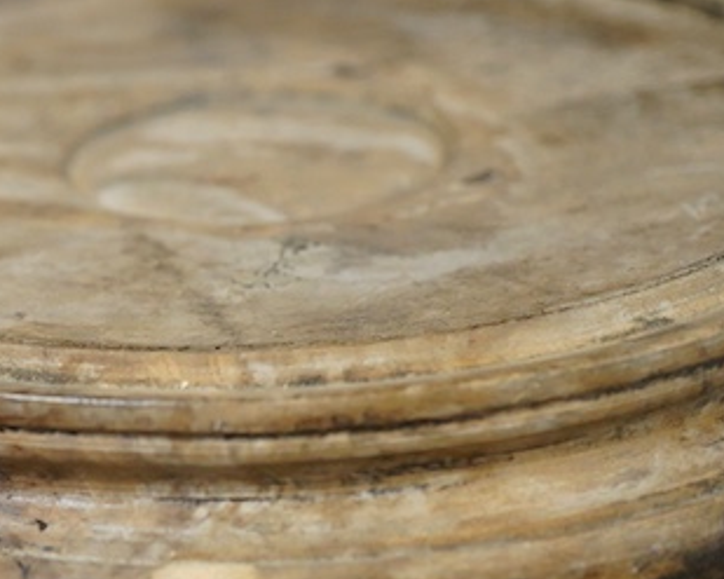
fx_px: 2635
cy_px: 345
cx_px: -12
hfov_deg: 15.3
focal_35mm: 123
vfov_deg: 12.5
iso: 1250
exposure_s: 1/125
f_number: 5.6
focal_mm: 30
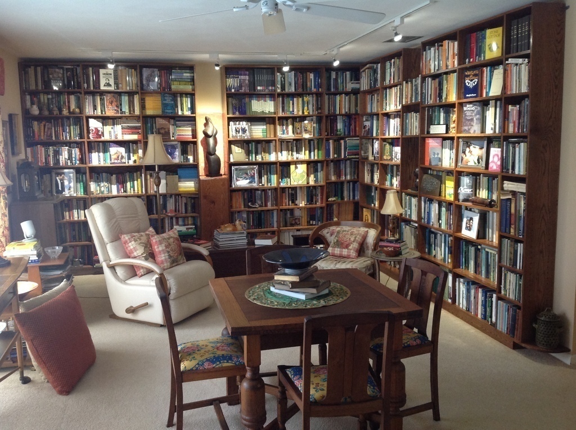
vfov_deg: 40.6
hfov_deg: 52.7
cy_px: 215
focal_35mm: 35
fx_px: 582
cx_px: 288
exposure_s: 1/15
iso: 160
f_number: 2.4
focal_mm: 4.28
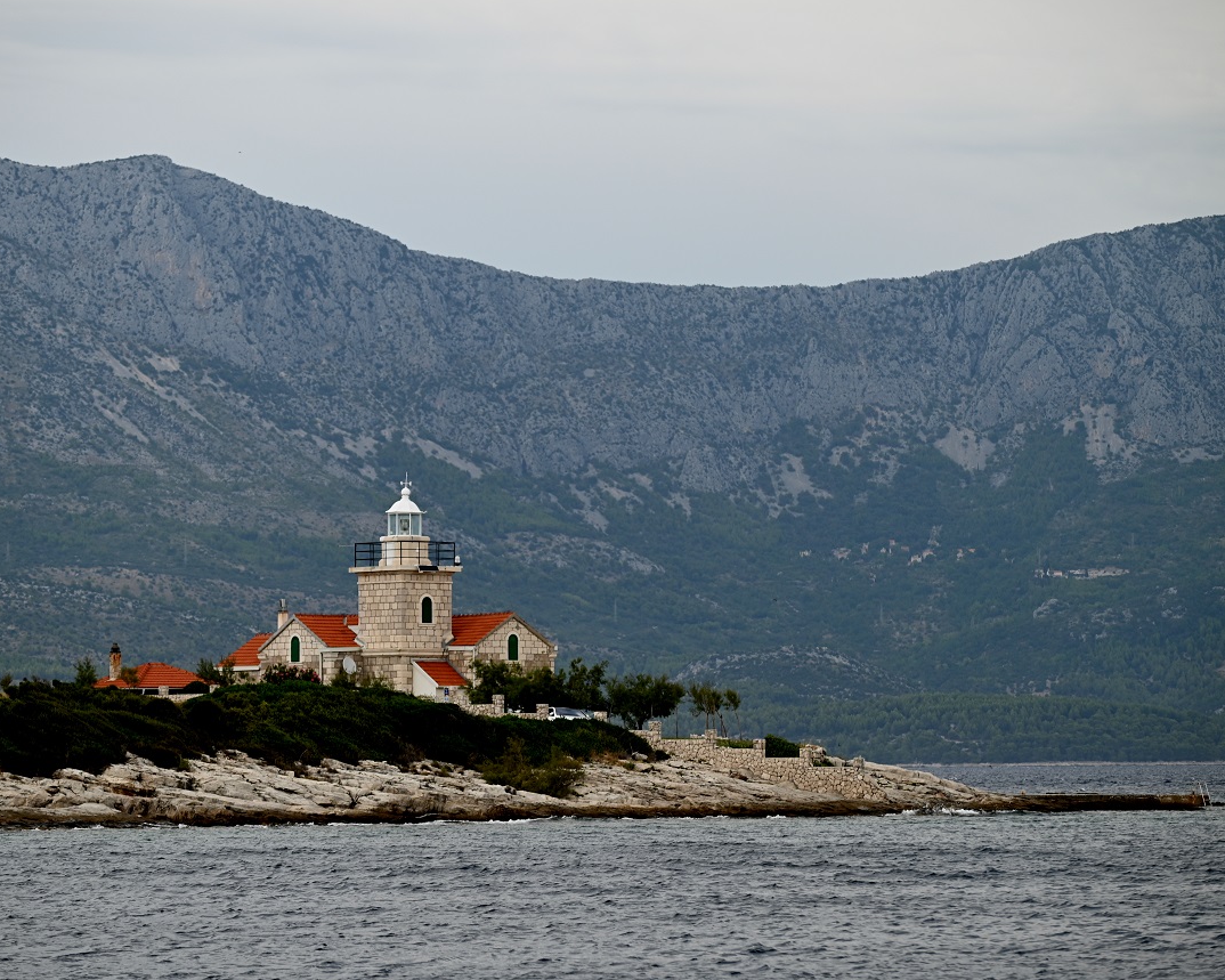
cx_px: 569
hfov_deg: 13.6
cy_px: 489
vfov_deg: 10.9
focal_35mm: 142
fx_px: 5148
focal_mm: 125
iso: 125
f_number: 5.6
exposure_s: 1/500
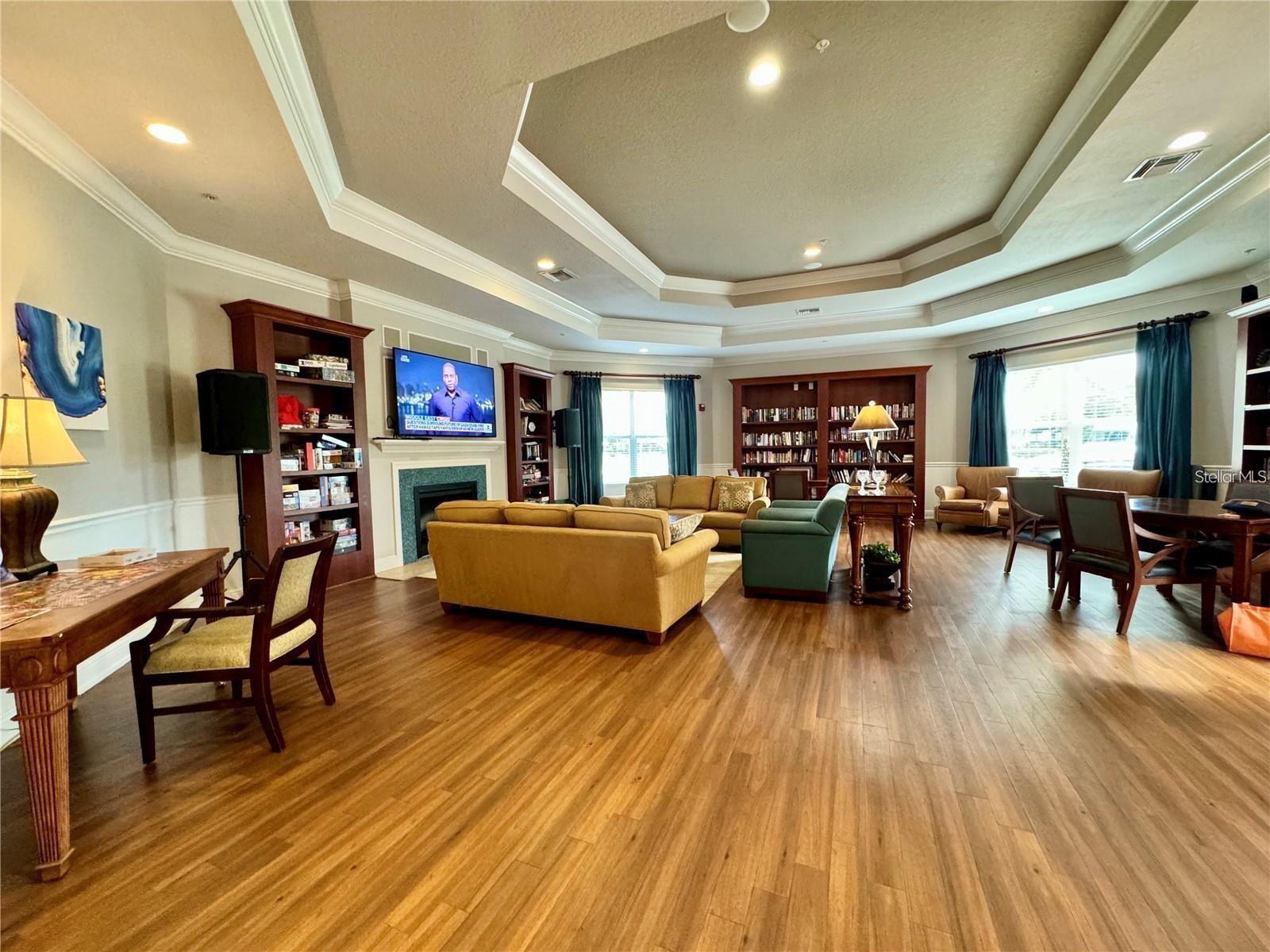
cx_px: 635
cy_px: 476
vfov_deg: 85.7
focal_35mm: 14
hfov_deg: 102.1
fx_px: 514
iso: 500
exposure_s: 1/60
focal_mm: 2.22
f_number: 2.2
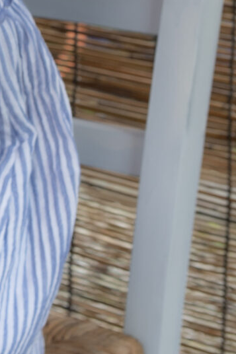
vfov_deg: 9.5
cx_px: -322
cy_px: -67
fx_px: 2115
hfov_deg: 6.1
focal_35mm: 215
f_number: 5.6
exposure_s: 1/50
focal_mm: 45
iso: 250
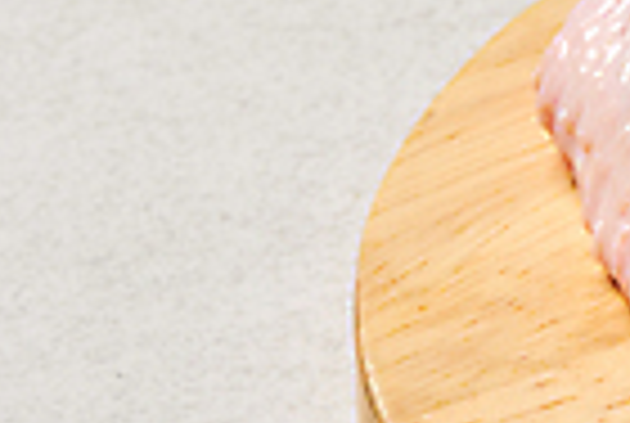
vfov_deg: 3.1
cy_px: 292
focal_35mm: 449
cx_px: 1274
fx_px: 7874
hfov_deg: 4.5
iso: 100
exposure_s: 1/125
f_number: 16
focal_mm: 105
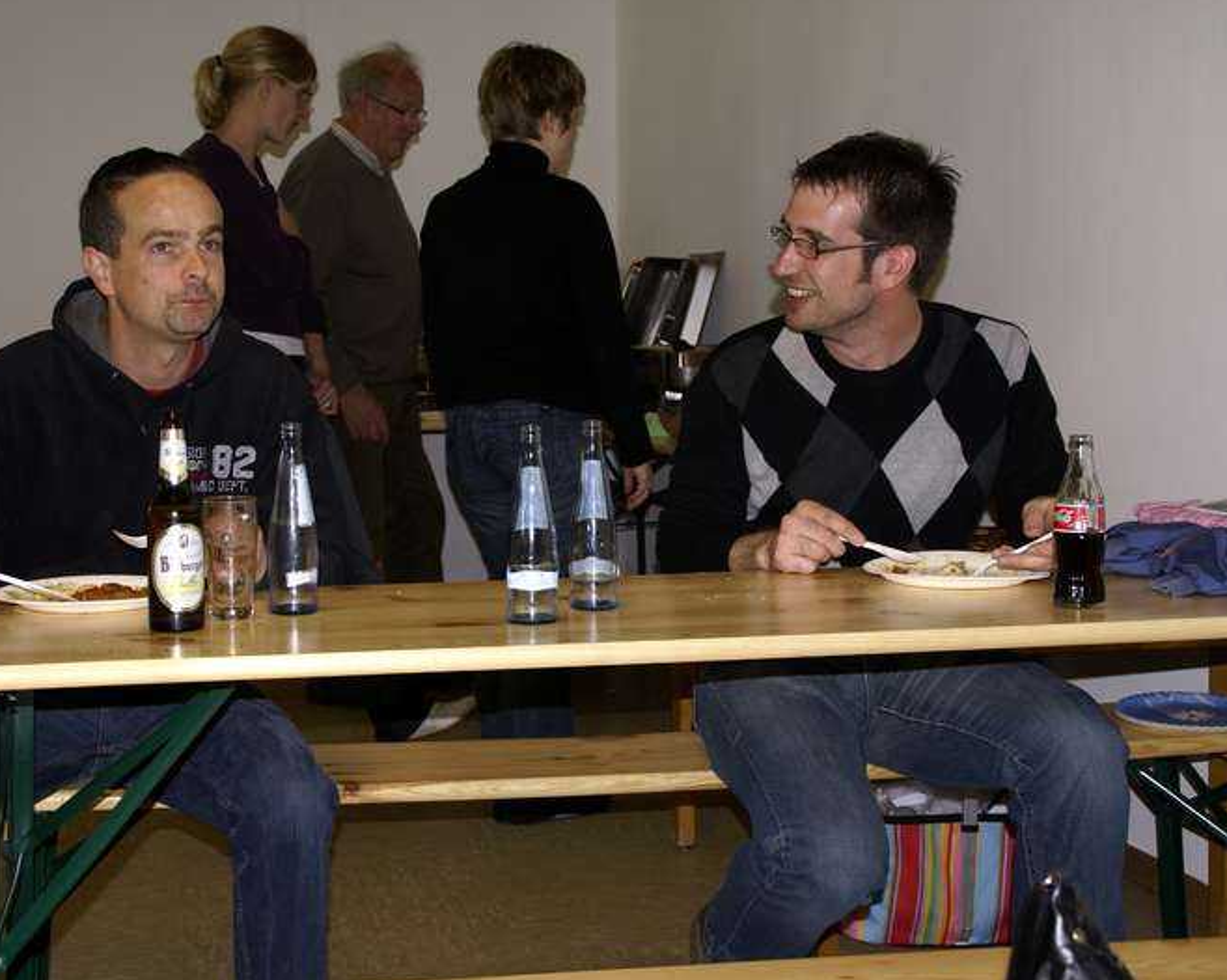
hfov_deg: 38.7
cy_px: 487
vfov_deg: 31.4
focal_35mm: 48
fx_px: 1743
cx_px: 541
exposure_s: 1/60
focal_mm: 28
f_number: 5.6
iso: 400
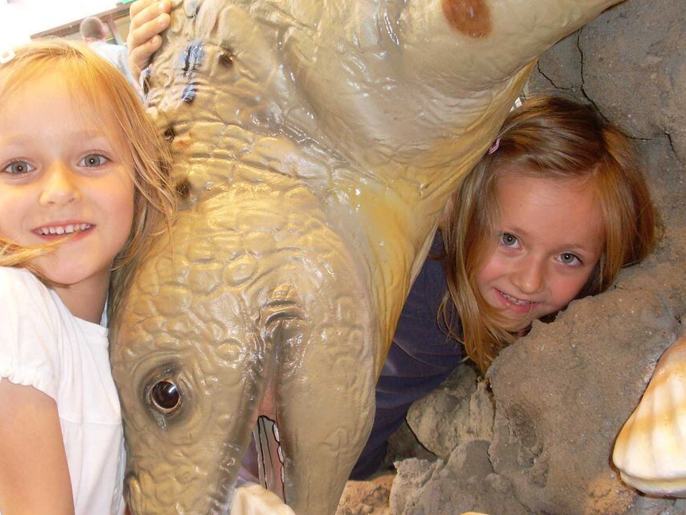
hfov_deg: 42.9
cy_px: 265
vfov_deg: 32.9
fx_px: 872
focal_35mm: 44
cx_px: 324
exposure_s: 1/45
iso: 100
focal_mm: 6.3
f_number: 3
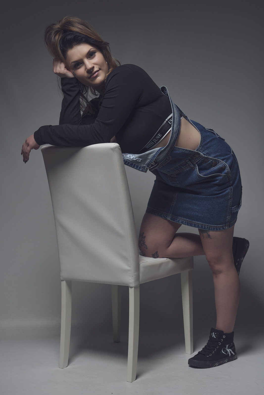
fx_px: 561
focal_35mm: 51
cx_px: 132
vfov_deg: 38.9
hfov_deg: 26.5
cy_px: 198
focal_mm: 51
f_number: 7.1
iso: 200
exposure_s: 1/200
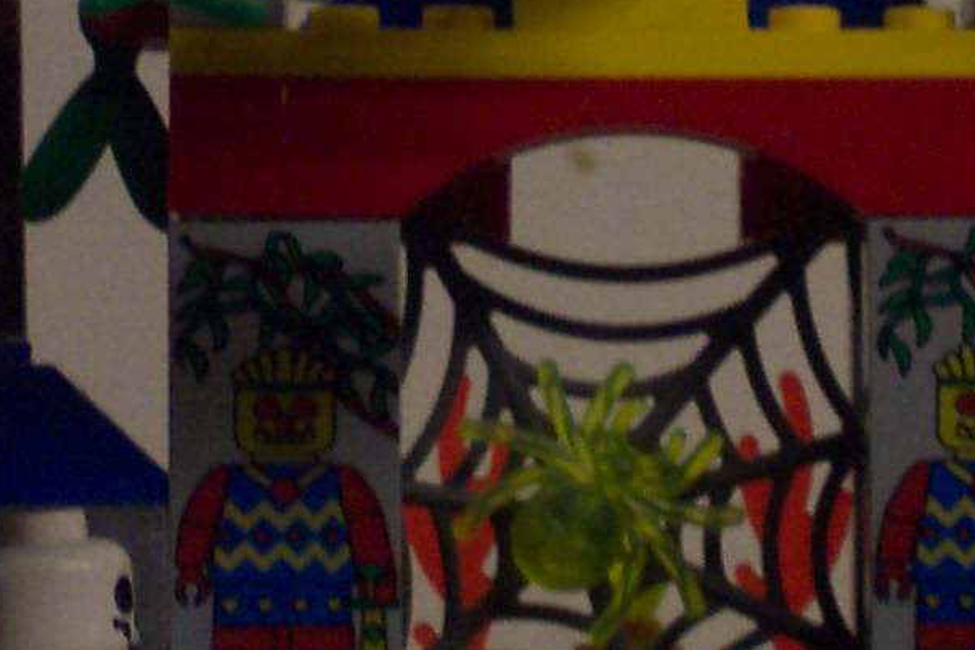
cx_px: 614
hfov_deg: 6.1
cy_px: 91
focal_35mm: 338
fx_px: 9156
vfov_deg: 4.1
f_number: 4.8
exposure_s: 1/8
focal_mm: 24
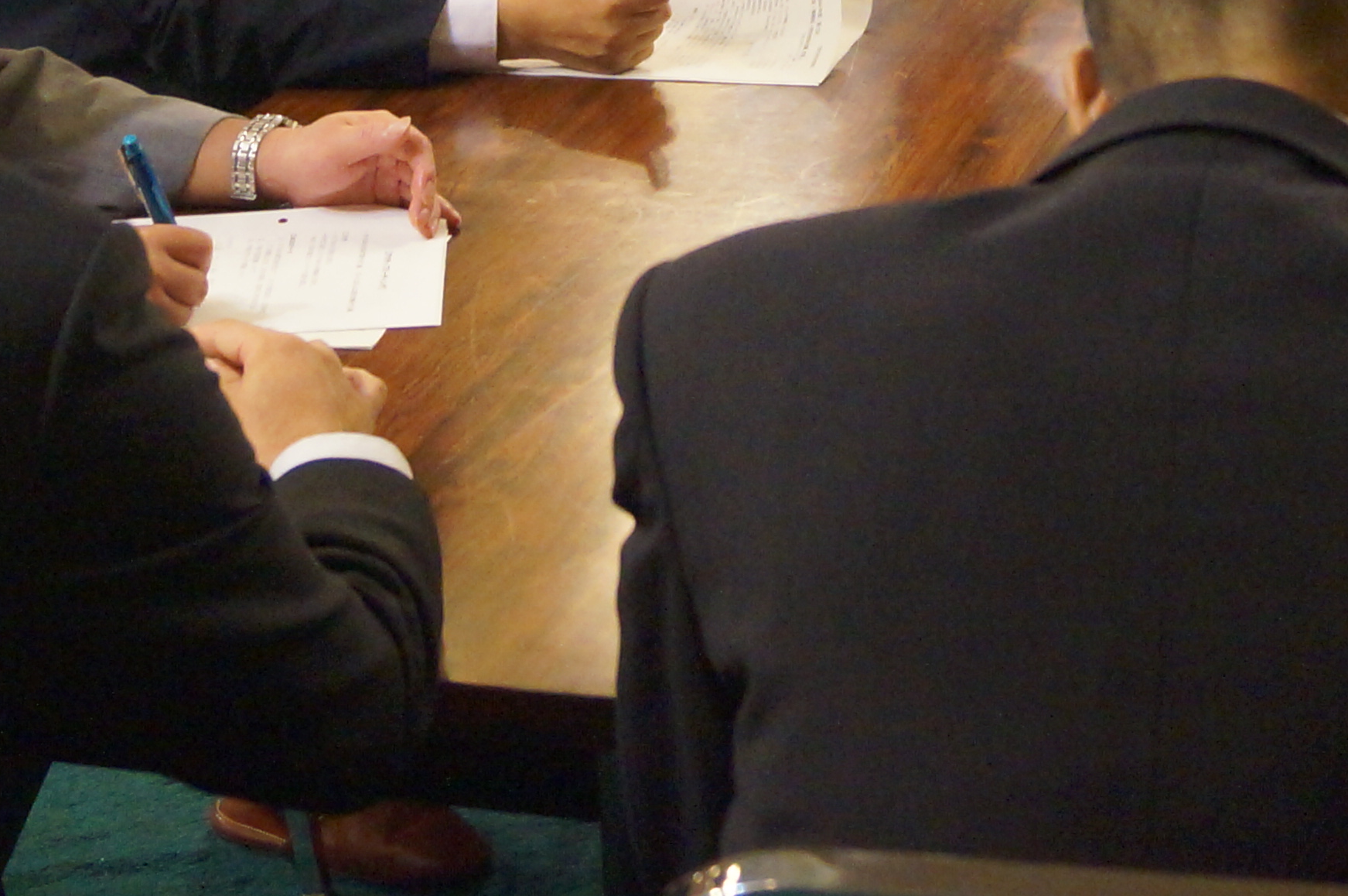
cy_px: -361
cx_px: 879
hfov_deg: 21.9
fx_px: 3478
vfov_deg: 13.9
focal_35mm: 93
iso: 3200
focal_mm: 22
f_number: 4
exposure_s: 1/50
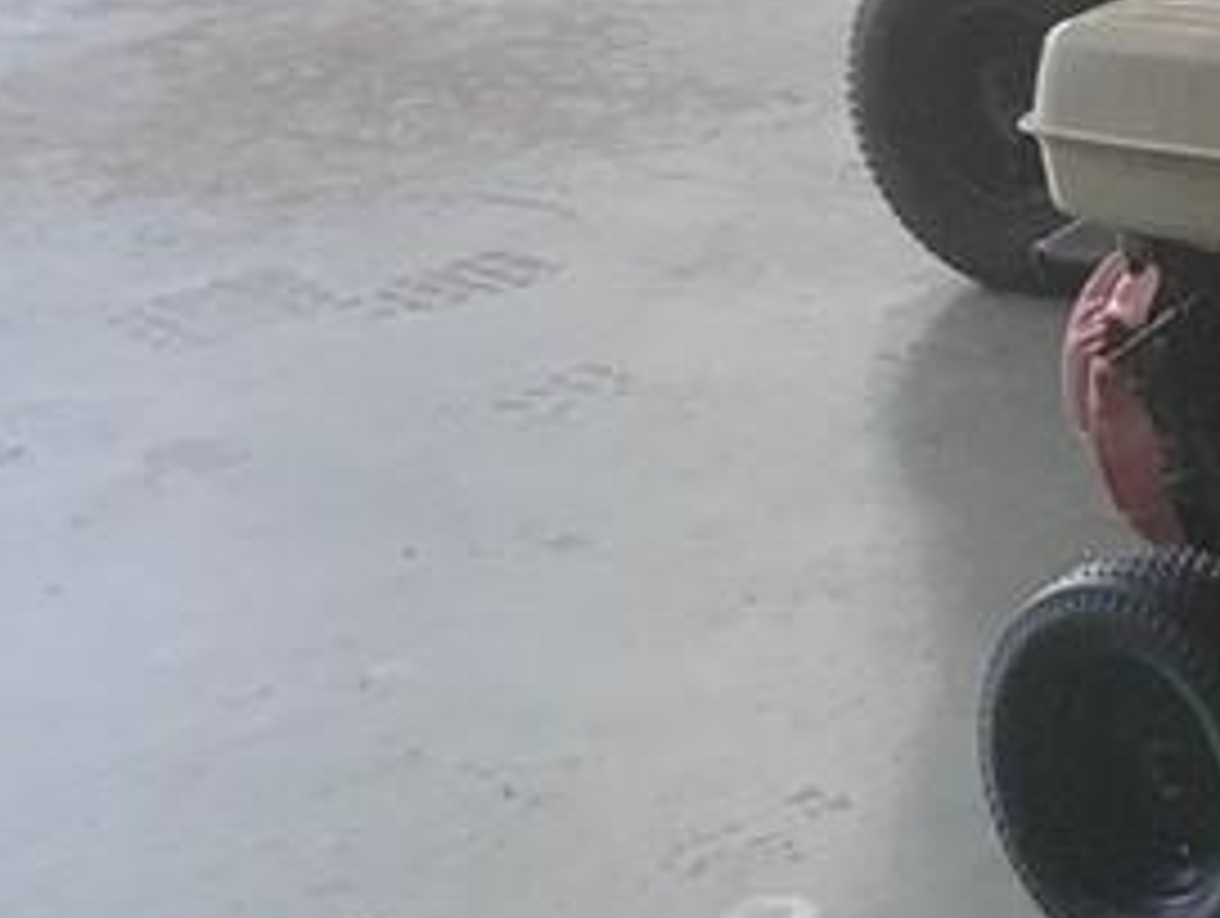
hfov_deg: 10.5
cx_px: 2485
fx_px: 6035
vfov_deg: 8.5
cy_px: -360
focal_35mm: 171
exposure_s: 1/60
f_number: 1.8
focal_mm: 3
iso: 50
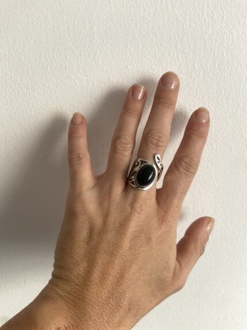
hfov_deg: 53.1
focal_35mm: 26
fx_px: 247
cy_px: 165
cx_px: 124
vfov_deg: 67.3
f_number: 1.8
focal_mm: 4.25
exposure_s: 1/60
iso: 160
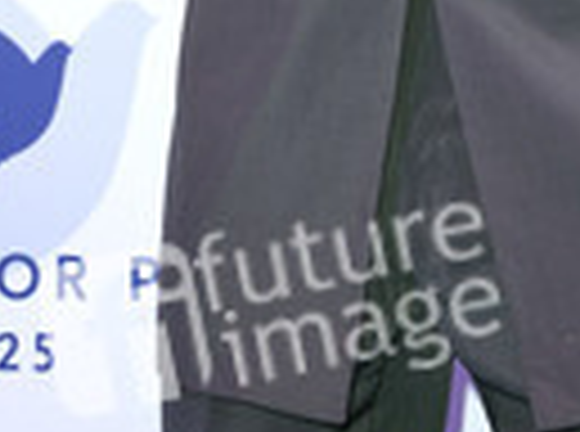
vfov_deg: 5.9
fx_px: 4094
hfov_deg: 8.1
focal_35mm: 245
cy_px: -364
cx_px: 400
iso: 800
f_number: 5.6
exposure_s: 1/250
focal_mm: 82
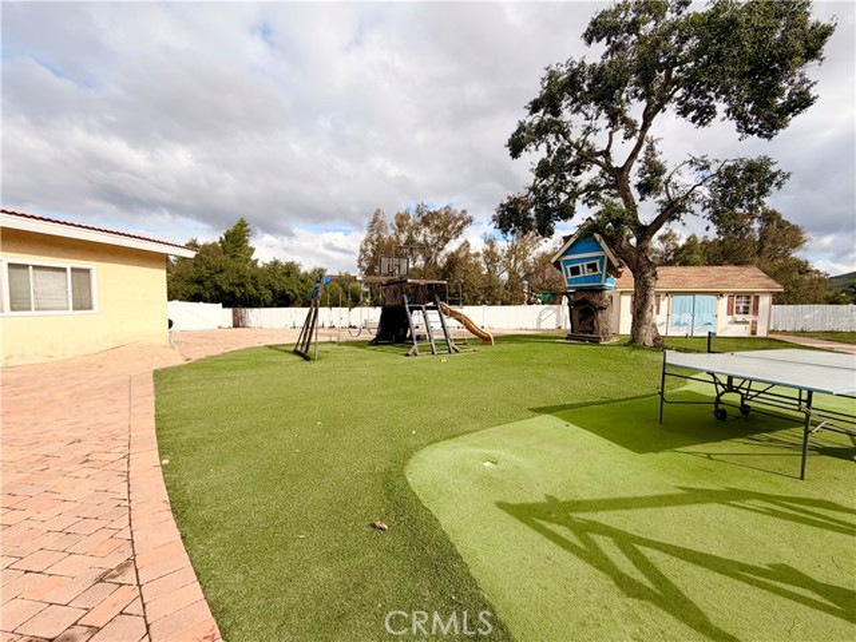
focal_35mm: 14
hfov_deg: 102.1
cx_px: 428
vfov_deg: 85.7
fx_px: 346
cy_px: 321
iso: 20
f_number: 2.2
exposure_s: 1/928
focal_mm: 2.22
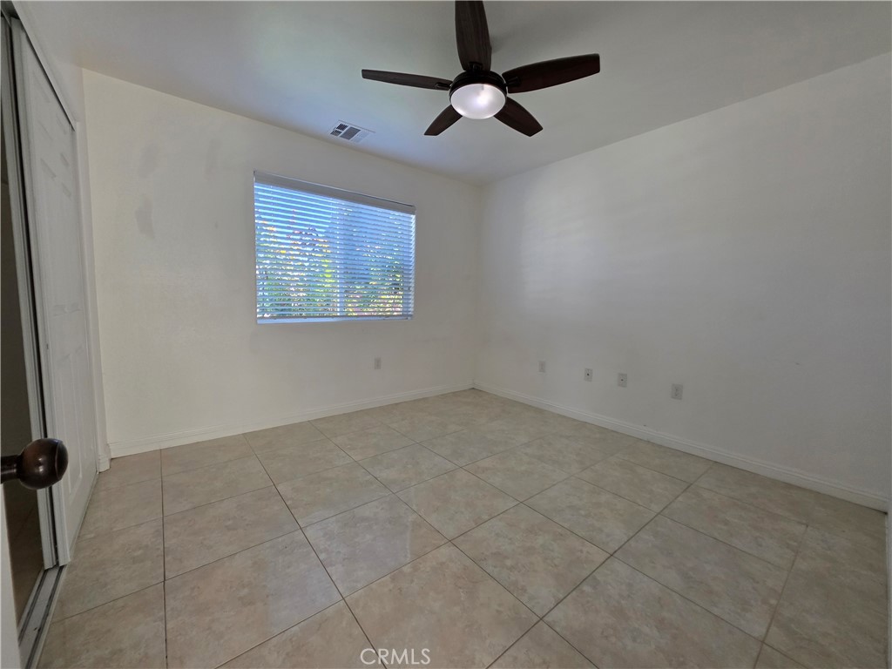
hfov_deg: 106.2
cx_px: 446
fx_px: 335
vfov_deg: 89.9
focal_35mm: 13
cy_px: 334
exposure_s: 1/120
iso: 160
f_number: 1.9
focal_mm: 2.2
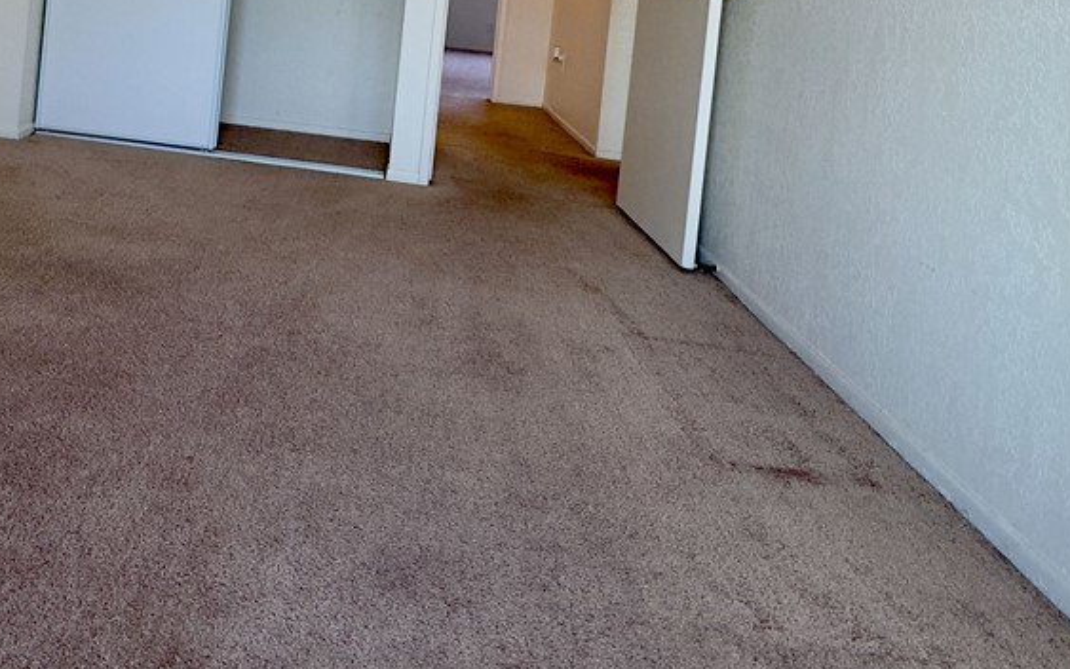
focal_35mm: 27
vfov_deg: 39.5
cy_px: -28
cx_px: 274
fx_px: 787
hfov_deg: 64.5
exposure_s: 1/120
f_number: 2.2
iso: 125
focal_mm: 2.22
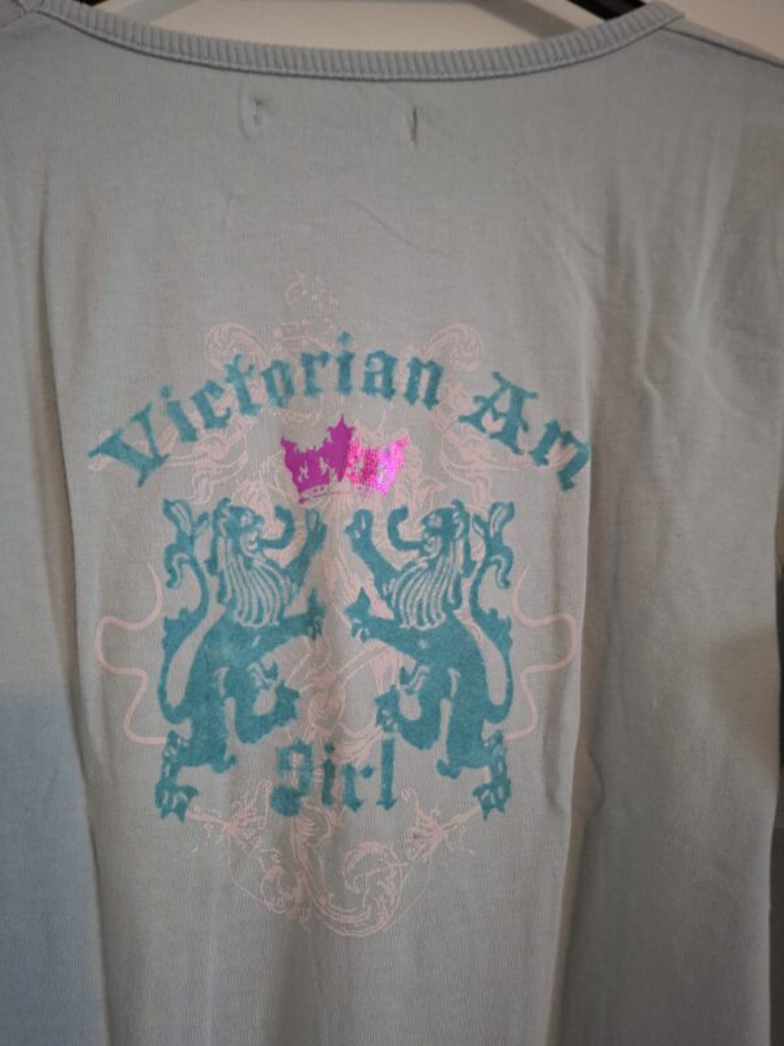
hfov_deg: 58.9
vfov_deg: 73.9
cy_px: 523
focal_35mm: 23
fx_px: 695
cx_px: 392
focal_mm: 5.54
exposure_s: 1/25
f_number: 1.8
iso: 500
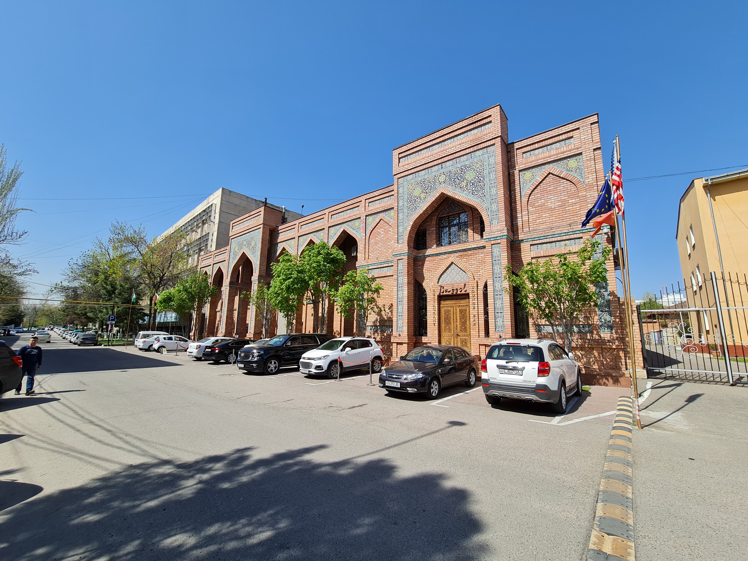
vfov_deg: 89.9
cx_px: 374
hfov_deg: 106.2
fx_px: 281
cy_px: 280
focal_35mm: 13
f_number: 2.2
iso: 64
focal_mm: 2.2
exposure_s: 1/1872
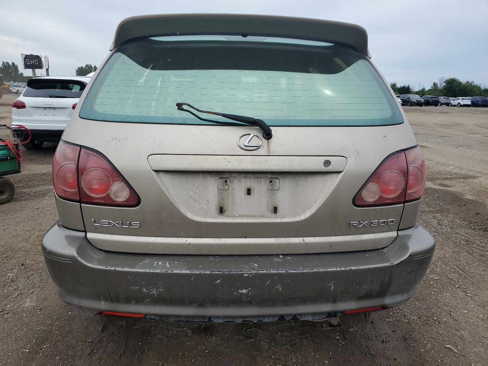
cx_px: 244
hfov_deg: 67.3
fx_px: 367
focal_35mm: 26
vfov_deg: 53.1
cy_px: 183
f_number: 1.5
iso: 50
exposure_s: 1/2500
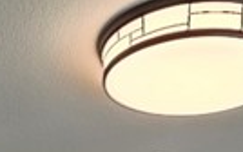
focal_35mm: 66
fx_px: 437
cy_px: 373
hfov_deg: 30.9
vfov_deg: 13.7
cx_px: 92
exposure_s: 1/60
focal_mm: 2.2
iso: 50
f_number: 2.2
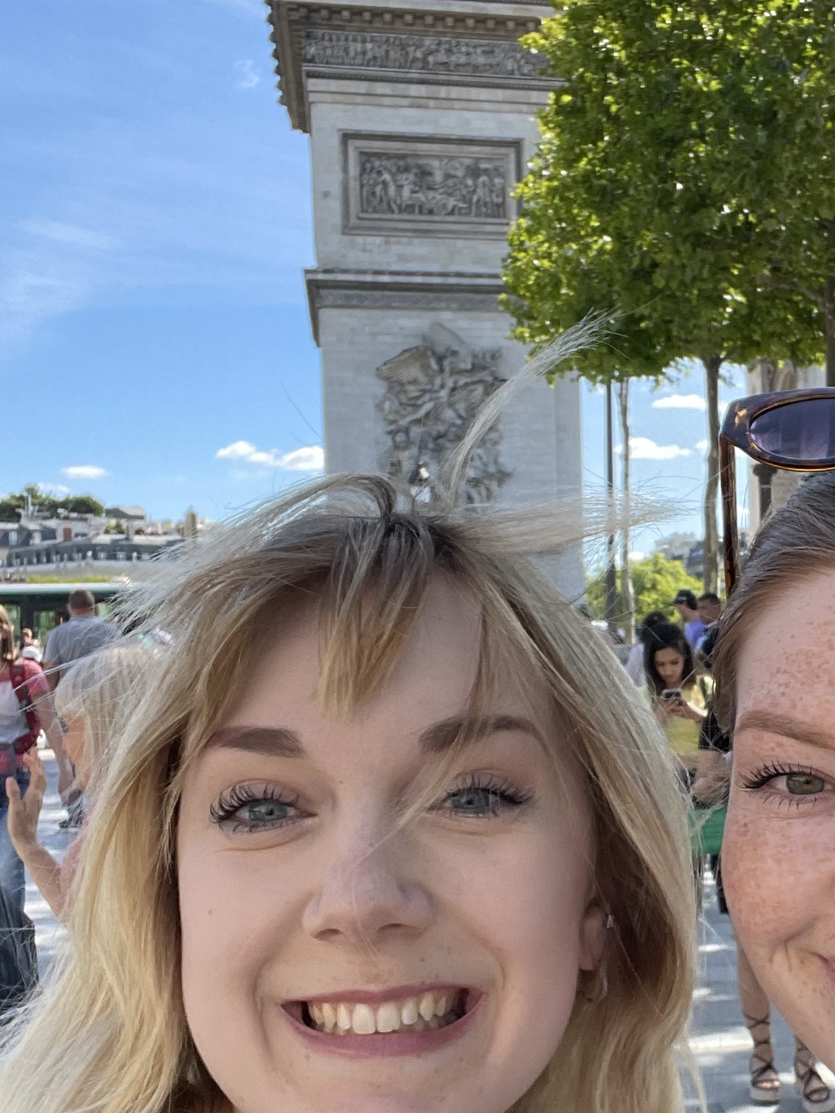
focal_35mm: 56
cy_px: 709
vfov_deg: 34.1
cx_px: 775
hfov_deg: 25.2
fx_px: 1801
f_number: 2.2
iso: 25
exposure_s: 1/234
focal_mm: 2.71
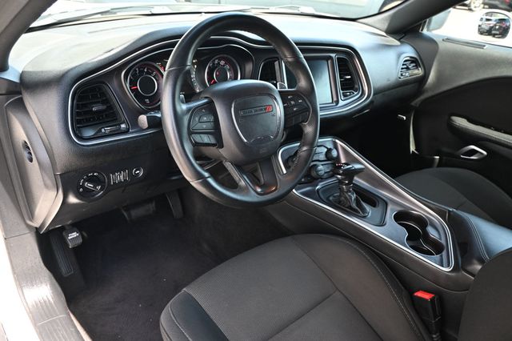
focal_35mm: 28
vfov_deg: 45.6
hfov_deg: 64.6
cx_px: 256
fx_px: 405
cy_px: 170
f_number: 3.8
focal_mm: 19
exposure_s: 1/125
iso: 500
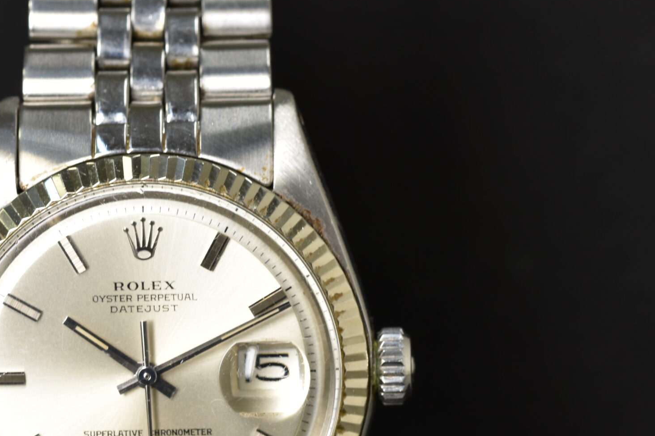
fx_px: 4294
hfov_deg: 8.7
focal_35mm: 236
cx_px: 175
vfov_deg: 5.8
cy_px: 346
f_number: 8
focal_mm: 90
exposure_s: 1/20
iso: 100
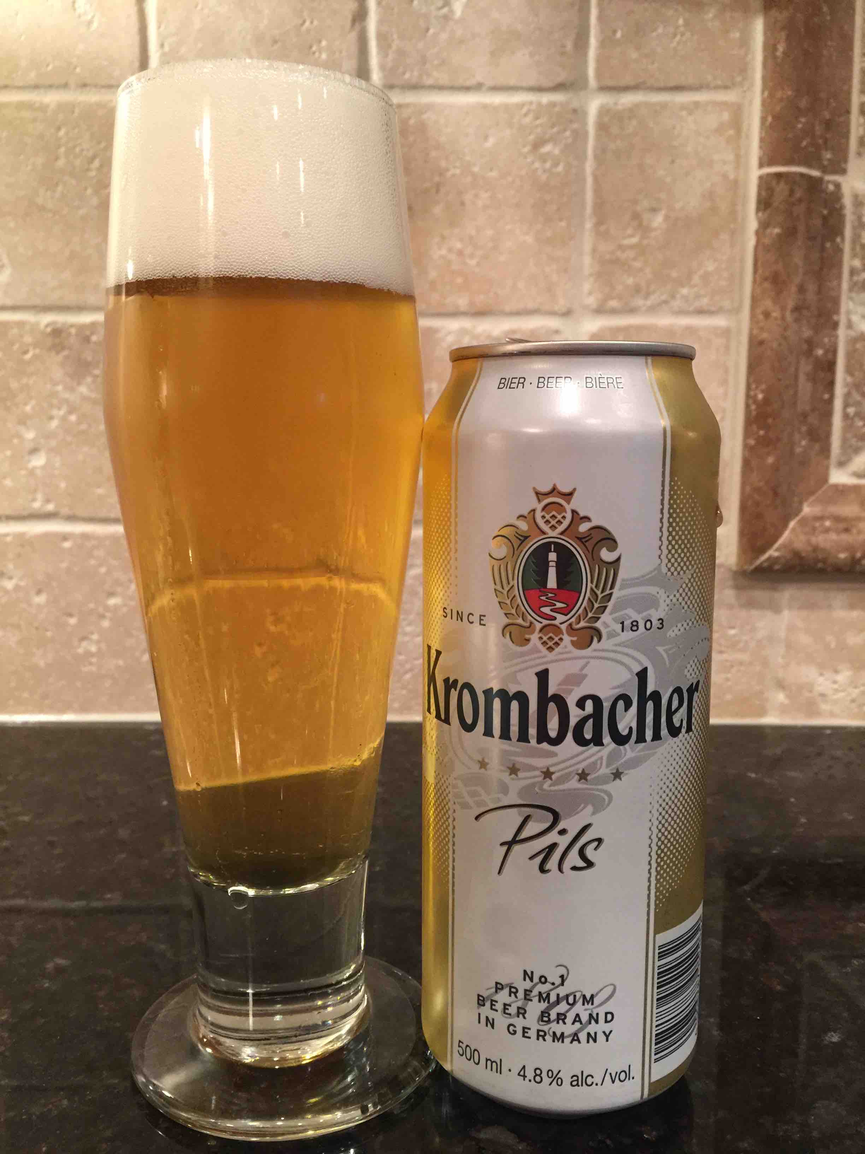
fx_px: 966
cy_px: 577
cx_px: 432
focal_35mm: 29
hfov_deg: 48.2
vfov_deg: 61.7
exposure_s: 1/15
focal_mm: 4.15
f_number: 2.2
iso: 100
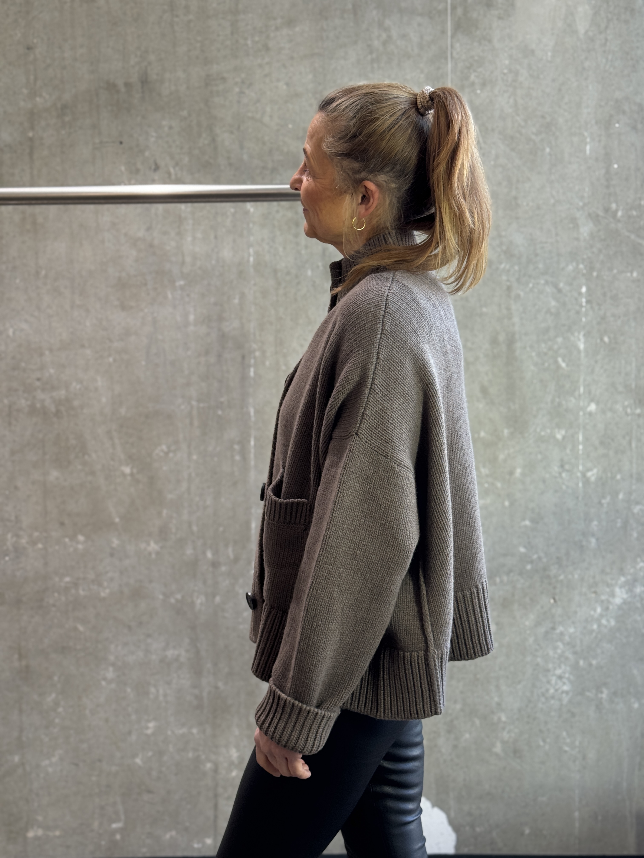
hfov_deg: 30.3
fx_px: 1191
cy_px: 429
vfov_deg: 39.7
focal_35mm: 48
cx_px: 322
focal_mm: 6.76
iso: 64
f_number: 1.78
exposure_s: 1/100
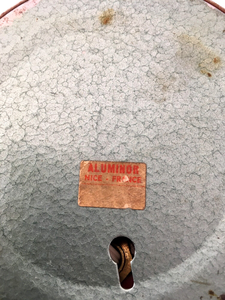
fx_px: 251
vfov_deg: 61.7
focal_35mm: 29
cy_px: 150
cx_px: 112
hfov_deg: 48.2
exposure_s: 1/33
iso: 40
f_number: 2.2
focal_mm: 4.15
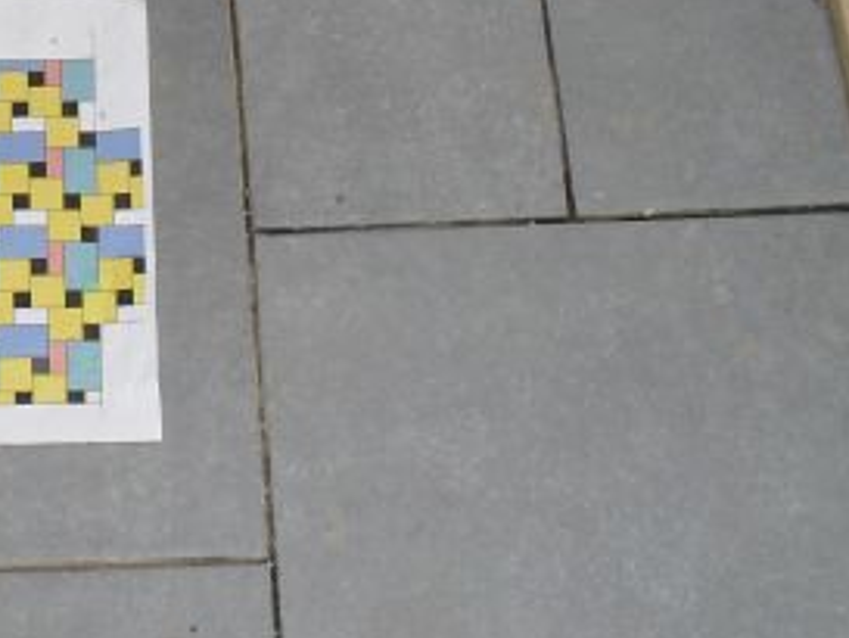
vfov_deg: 17.8
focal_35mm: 82
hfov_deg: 22.9
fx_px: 2012
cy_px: 109
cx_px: 12
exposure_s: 1/45
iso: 200
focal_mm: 6.3
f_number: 3.2
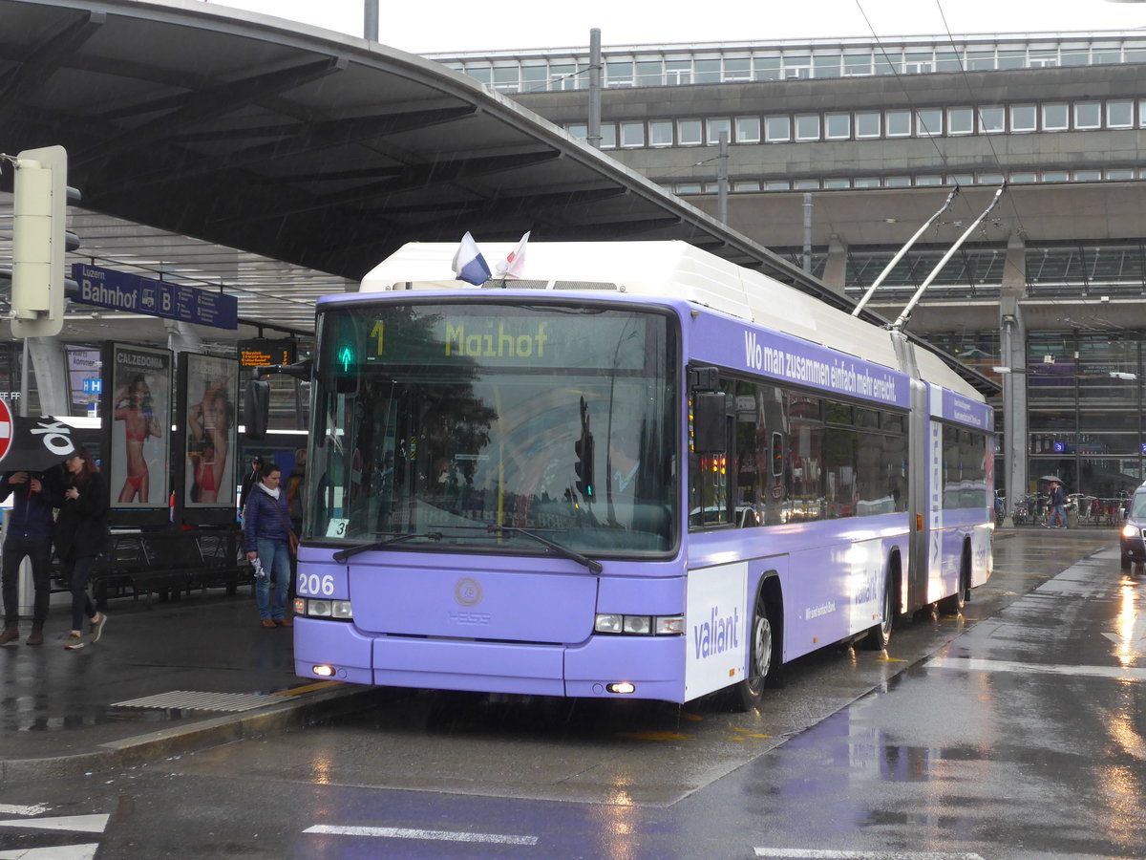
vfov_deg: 23.7
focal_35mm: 62
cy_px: 430
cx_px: 573
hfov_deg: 31.2
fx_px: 2053
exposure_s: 1/160
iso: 320
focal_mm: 12.7
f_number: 3.7
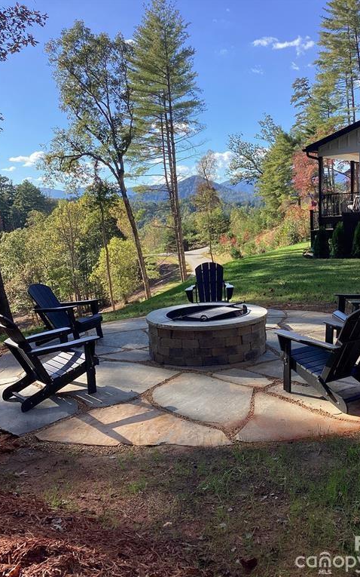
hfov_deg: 38.2
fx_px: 518
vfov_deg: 58.1
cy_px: 288
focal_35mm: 33
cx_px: 206
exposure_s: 1/488
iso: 25
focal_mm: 3.3
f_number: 2.4
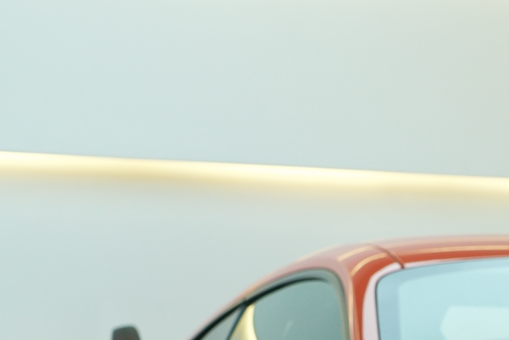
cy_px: 631
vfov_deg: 6.8
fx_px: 2787
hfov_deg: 10.0
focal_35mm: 197
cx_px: 834
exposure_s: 1/125
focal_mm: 50
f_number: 4.5
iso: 640
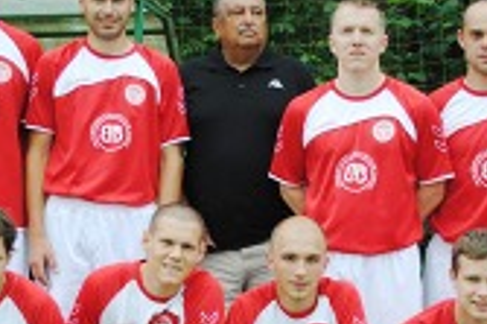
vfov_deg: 12.6
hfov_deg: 18.9
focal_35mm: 108
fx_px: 1460
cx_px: 277
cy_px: 285
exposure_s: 1/500
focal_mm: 24
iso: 200
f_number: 4
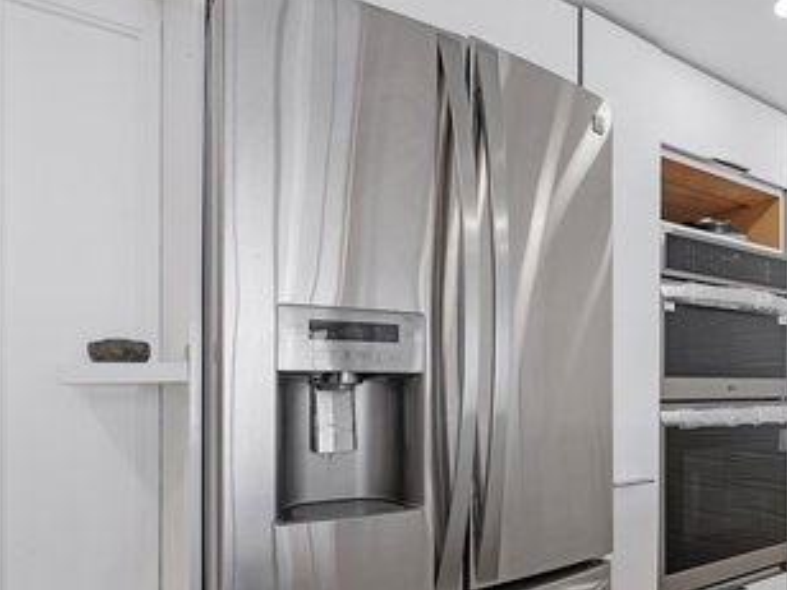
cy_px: 388
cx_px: 363
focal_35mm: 21
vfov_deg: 62.0
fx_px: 477
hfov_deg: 78.9
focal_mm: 14
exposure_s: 1/13
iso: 100
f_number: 8
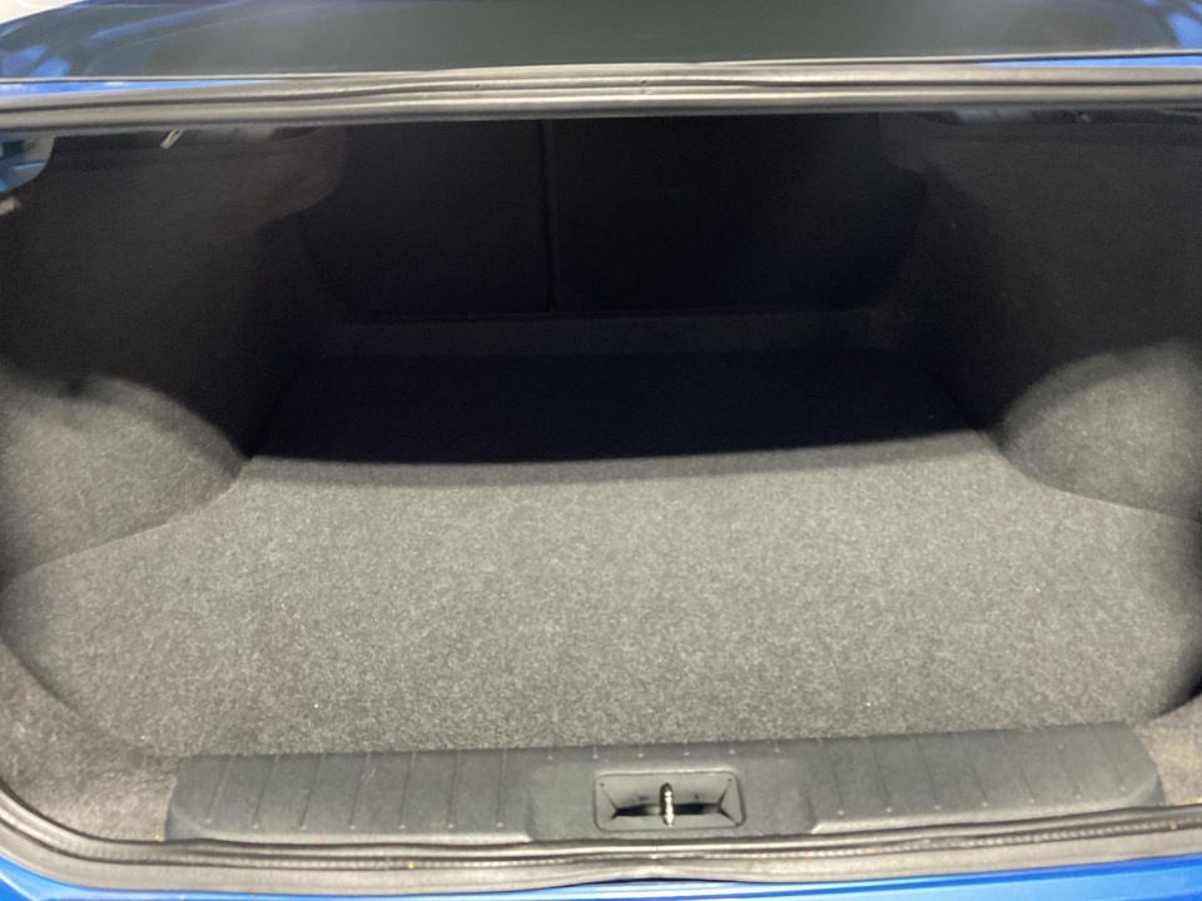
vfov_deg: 48.2
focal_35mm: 29
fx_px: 1007
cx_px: 601
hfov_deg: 61.7
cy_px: 450
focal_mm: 3
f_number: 1.8
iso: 250
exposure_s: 1/33
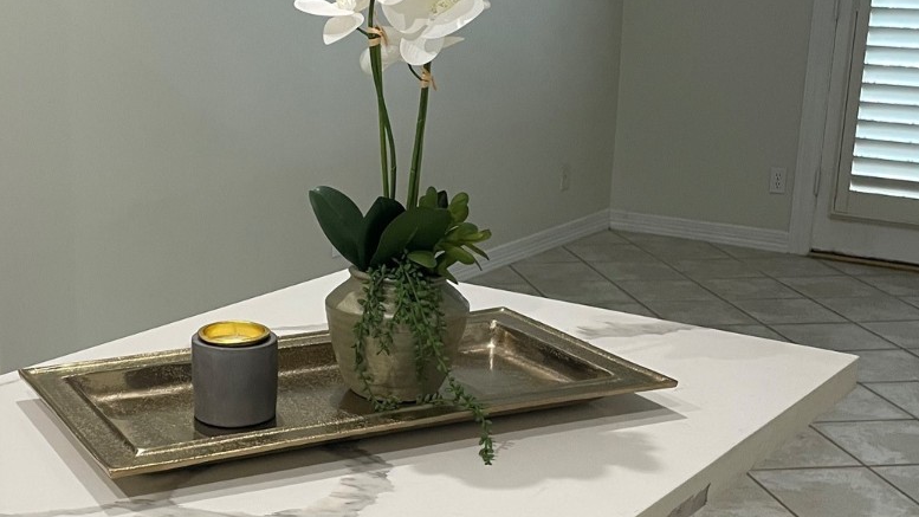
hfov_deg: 36.6
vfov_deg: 21.4
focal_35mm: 56
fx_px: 1365
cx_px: 265
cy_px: 280
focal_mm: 4.2
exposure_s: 1/60
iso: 125
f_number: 1.6
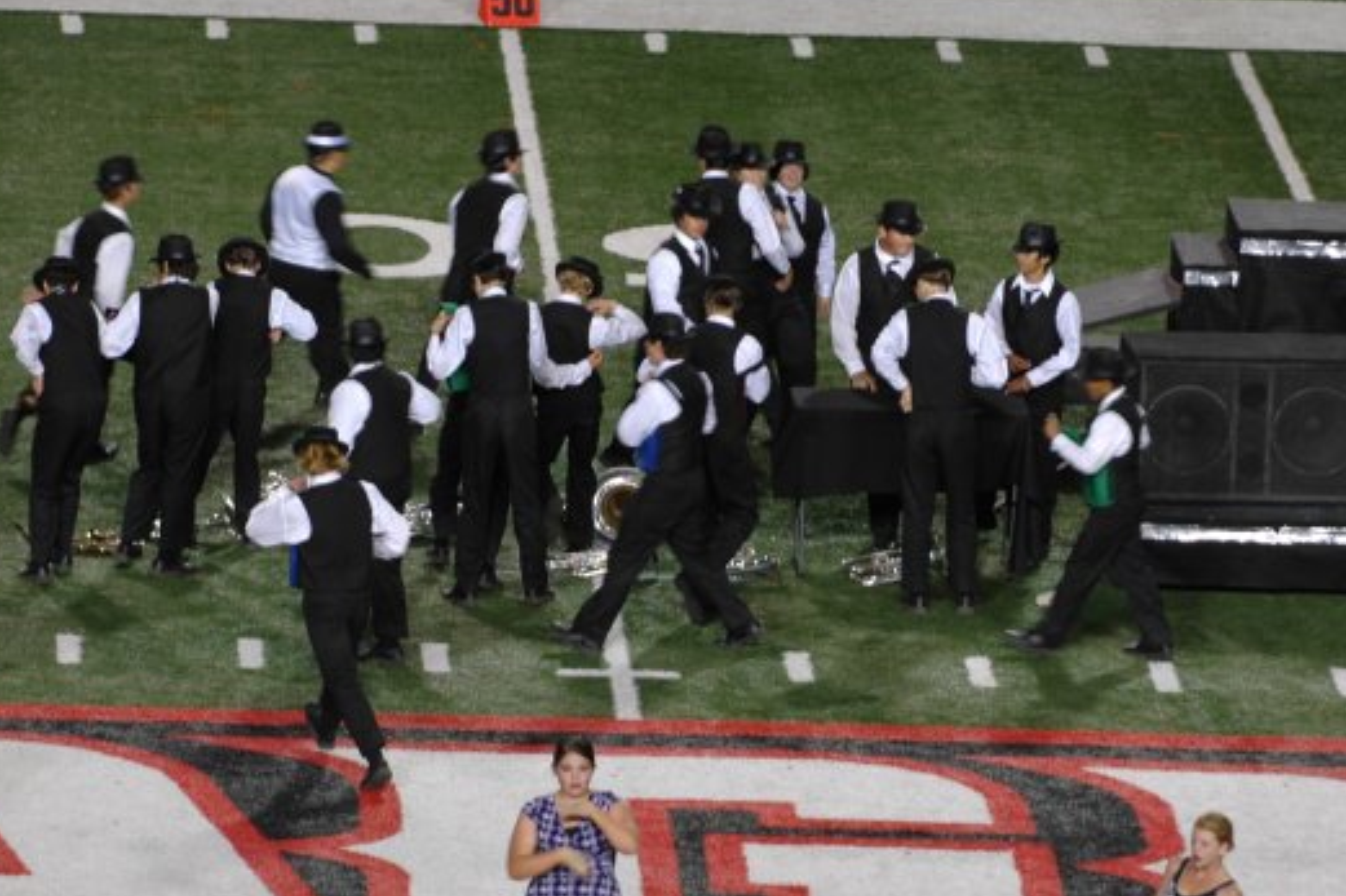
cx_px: 705
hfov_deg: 5.8
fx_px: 13334
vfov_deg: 3.9
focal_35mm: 357
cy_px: 323
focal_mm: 155
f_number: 2.8
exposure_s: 1/60
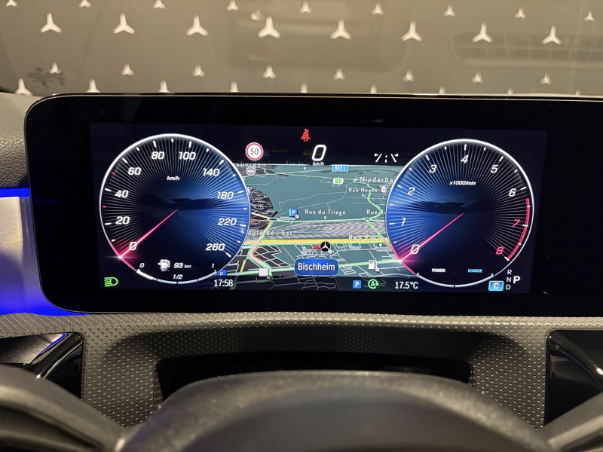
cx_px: 302
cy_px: 226
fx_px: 453
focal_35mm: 26
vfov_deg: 53.1
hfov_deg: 67.3
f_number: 1.6
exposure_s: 1/35
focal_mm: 5.96
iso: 640
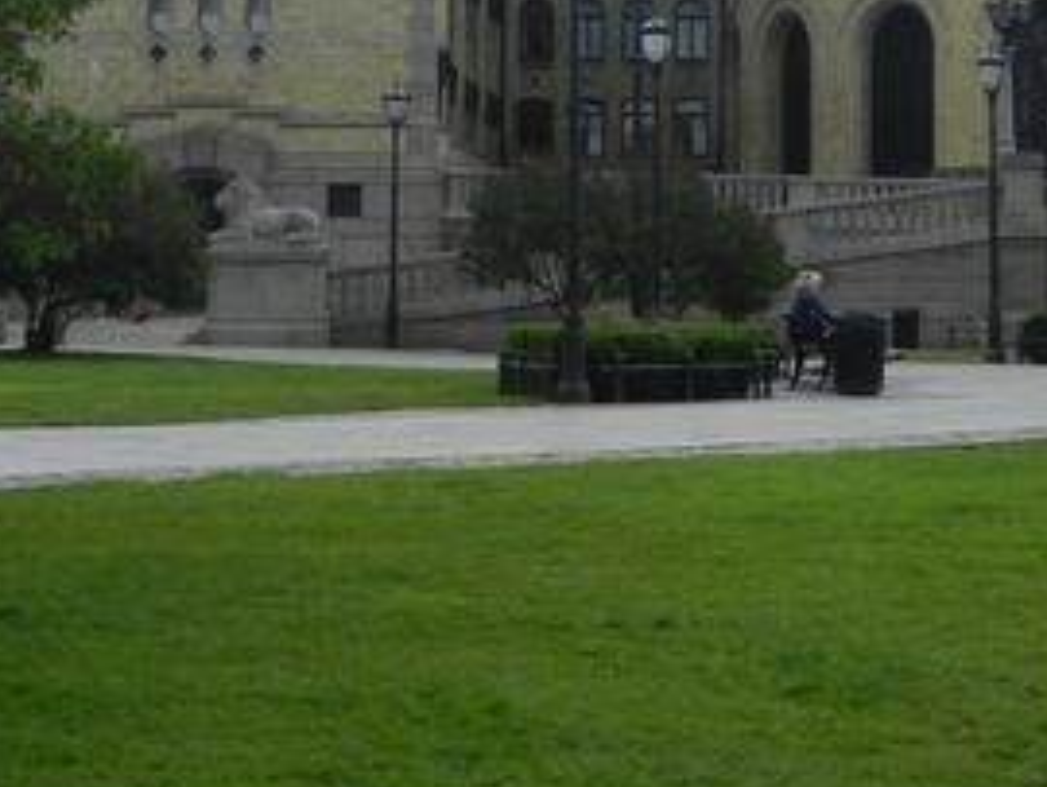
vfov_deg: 14.6
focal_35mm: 100
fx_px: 3027
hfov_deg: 18.9
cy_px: 35
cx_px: 1132
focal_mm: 8.2
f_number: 4.2
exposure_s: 1/1000
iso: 160
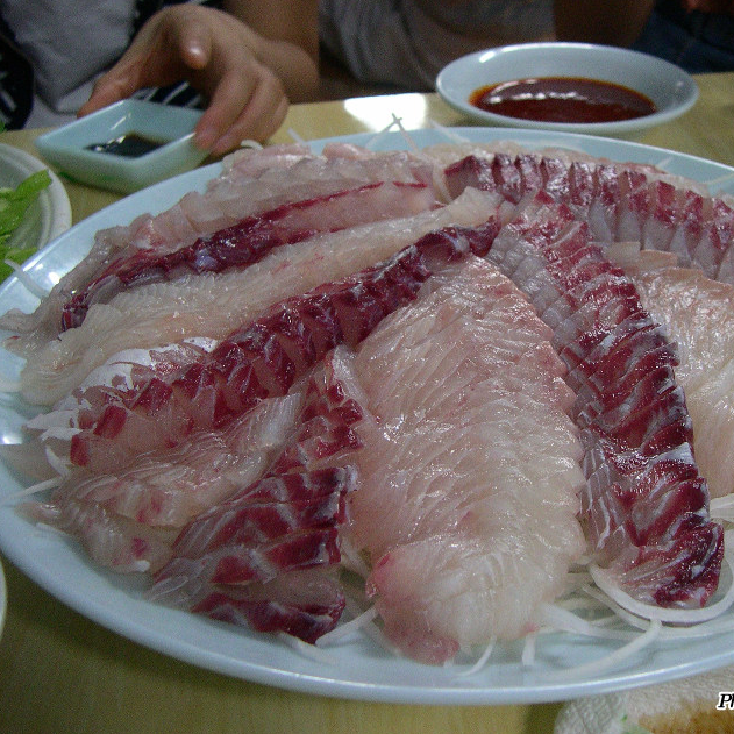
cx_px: 471
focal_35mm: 50
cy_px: 368
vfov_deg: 34.0
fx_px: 1199
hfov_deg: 33.8
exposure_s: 1/31.1
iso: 400
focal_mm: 9
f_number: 2.9
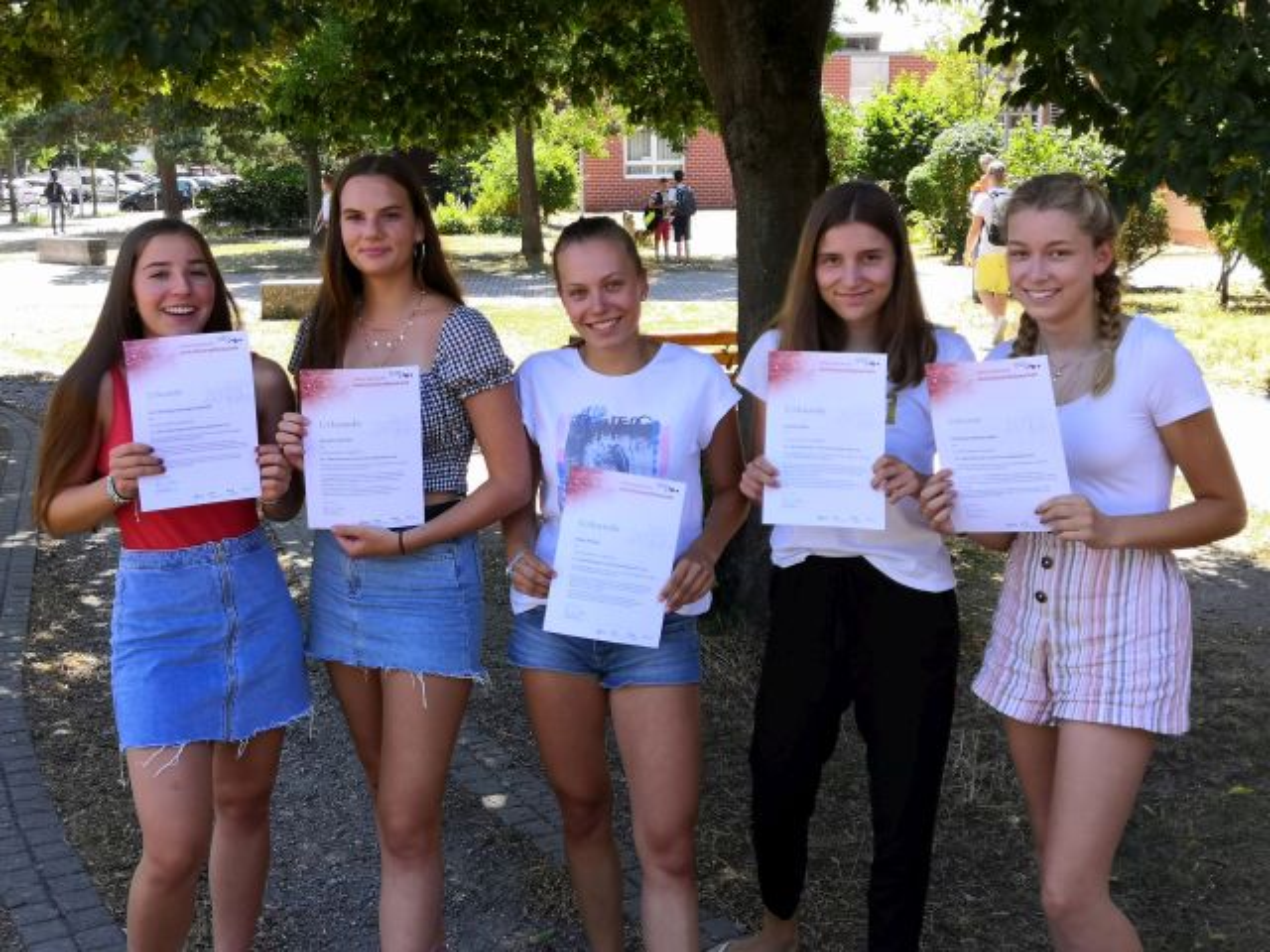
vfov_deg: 32.9
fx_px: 1614
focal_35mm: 44
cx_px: 635
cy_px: 476
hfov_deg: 42.9
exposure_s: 1/263
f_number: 1.8
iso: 50
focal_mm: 3.95
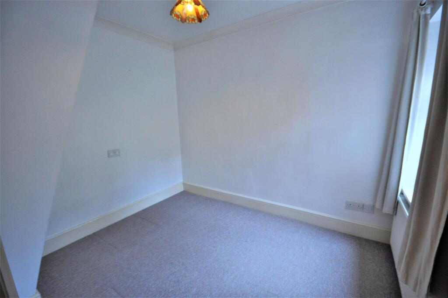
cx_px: 224
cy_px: 149
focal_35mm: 15
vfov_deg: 77.2
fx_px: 186
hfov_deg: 100.5
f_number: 4
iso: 800
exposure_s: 1/40
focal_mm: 10
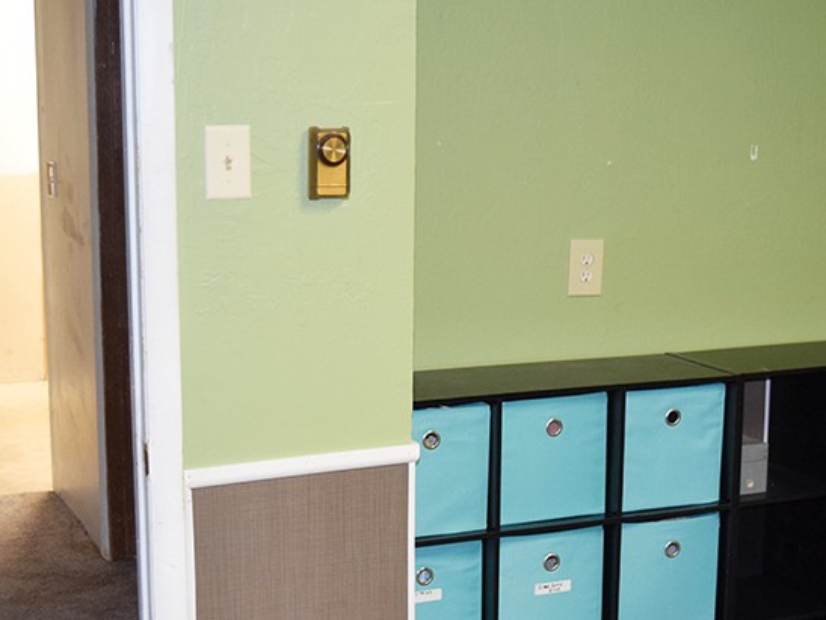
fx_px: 1552
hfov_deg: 29.8
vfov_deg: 22.6
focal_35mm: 65
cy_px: 393
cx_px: 406
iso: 800
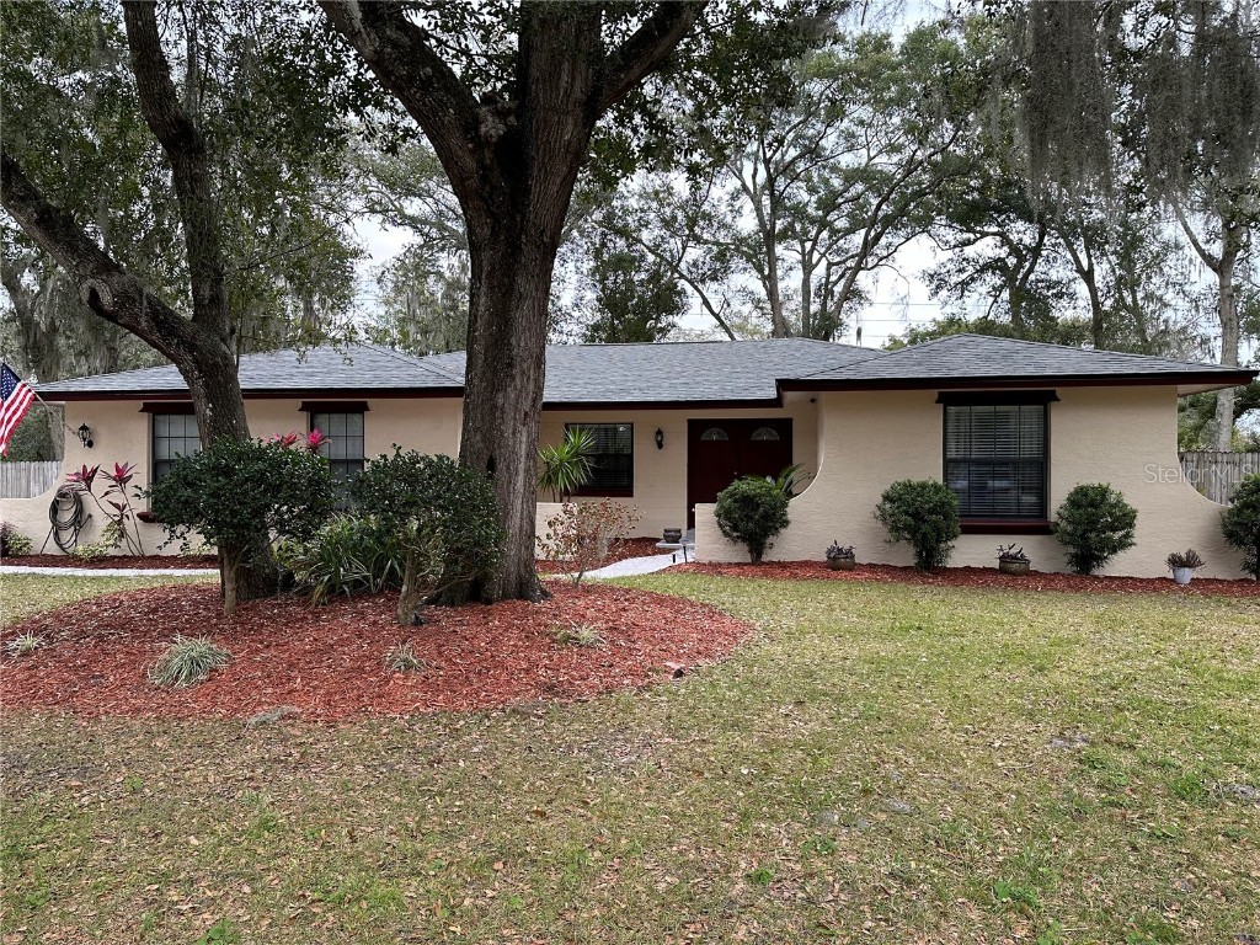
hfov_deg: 71.6
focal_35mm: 24
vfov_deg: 56.8
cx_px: 630
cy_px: 472
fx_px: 874
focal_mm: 6.86
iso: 160
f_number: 1.78
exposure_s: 1/121
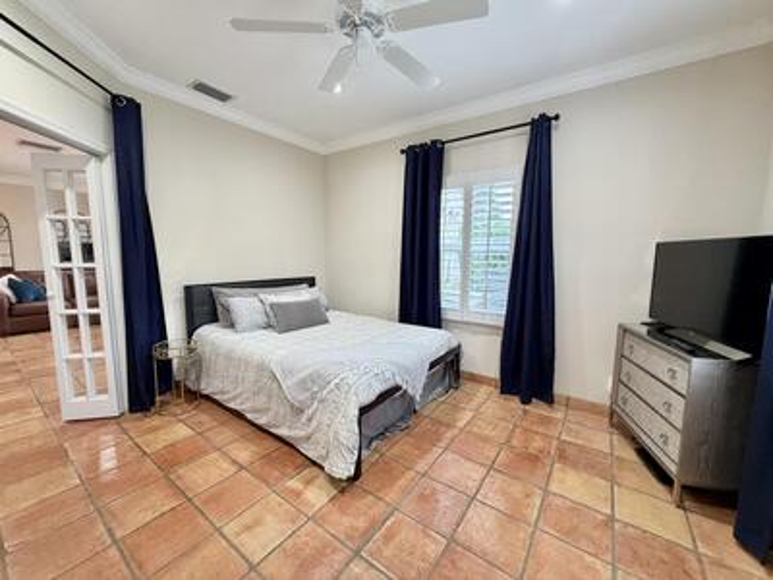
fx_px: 313
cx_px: 386
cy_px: 290
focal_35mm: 14
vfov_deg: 85.7
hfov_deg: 102.1
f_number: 2.2
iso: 320
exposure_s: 1/60
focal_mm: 2.22
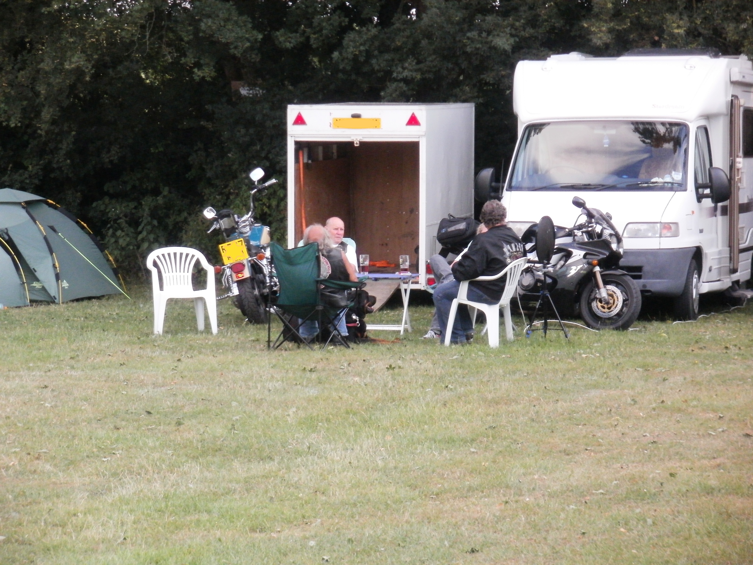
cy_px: 282
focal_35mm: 121
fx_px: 2632
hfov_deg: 16.3
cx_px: 376
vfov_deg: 12.2
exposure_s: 1/80
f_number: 5.3
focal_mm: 21.2
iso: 320
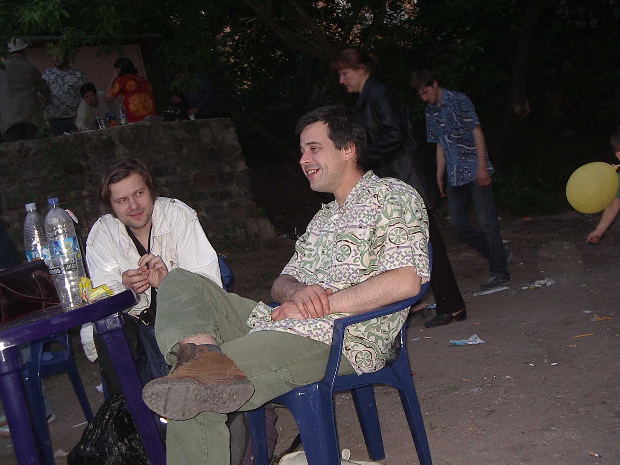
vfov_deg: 28.0
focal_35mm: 52
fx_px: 931
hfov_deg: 36.8
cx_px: 310
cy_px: 232
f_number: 3
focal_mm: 7.8
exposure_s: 1/60
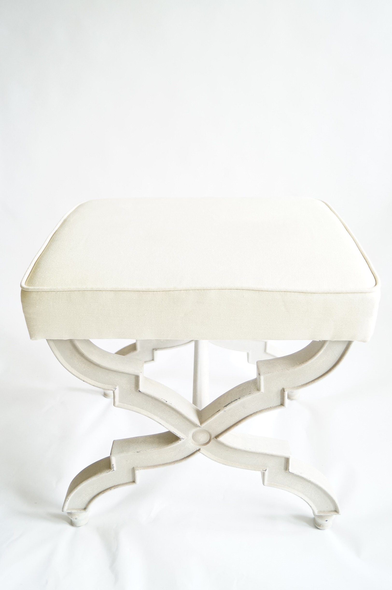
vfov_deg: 57.3
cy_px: 295
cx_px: 196
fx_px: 541
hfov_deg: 39.8
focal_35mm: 33
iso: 800
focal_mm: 22
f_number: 4
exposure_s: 1/60
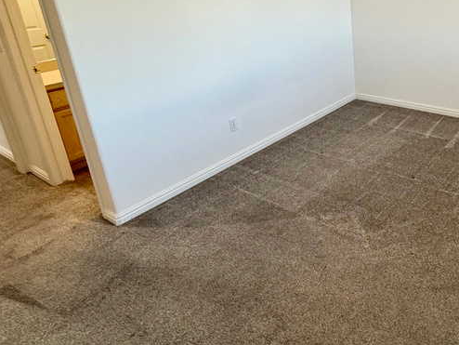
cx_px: 385
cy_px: 86
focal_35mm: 29
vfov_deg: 46.5
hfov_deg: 55.9
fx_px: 385
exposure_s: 1/120
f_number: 2.2
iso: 160
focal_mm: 2.22
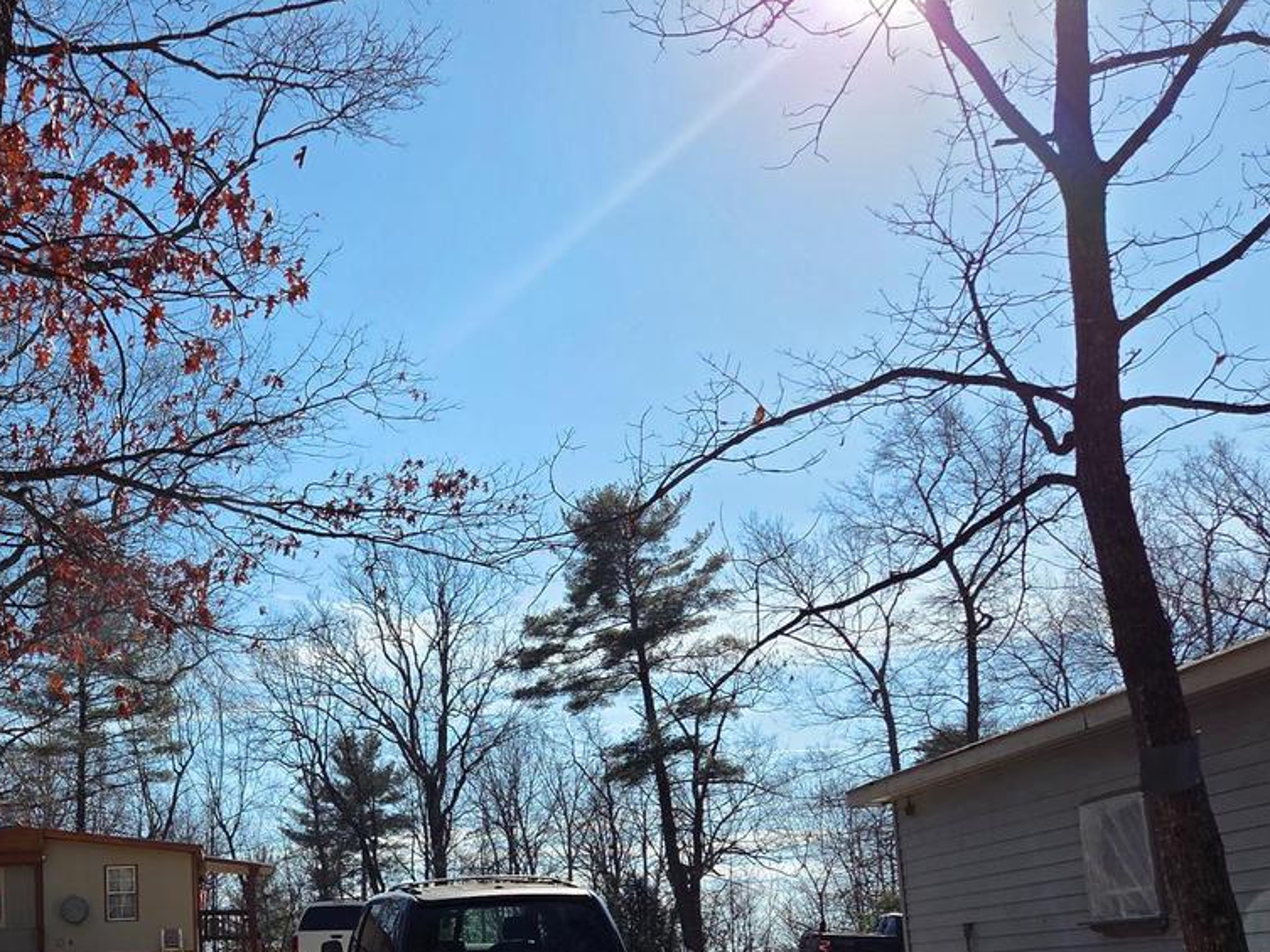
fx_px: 1615
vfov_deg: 32.1
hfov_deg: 40.6
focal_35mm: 44
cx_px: 197
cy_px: 741
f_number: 1.8
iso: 80
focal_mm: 5.4
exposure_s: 1/6618
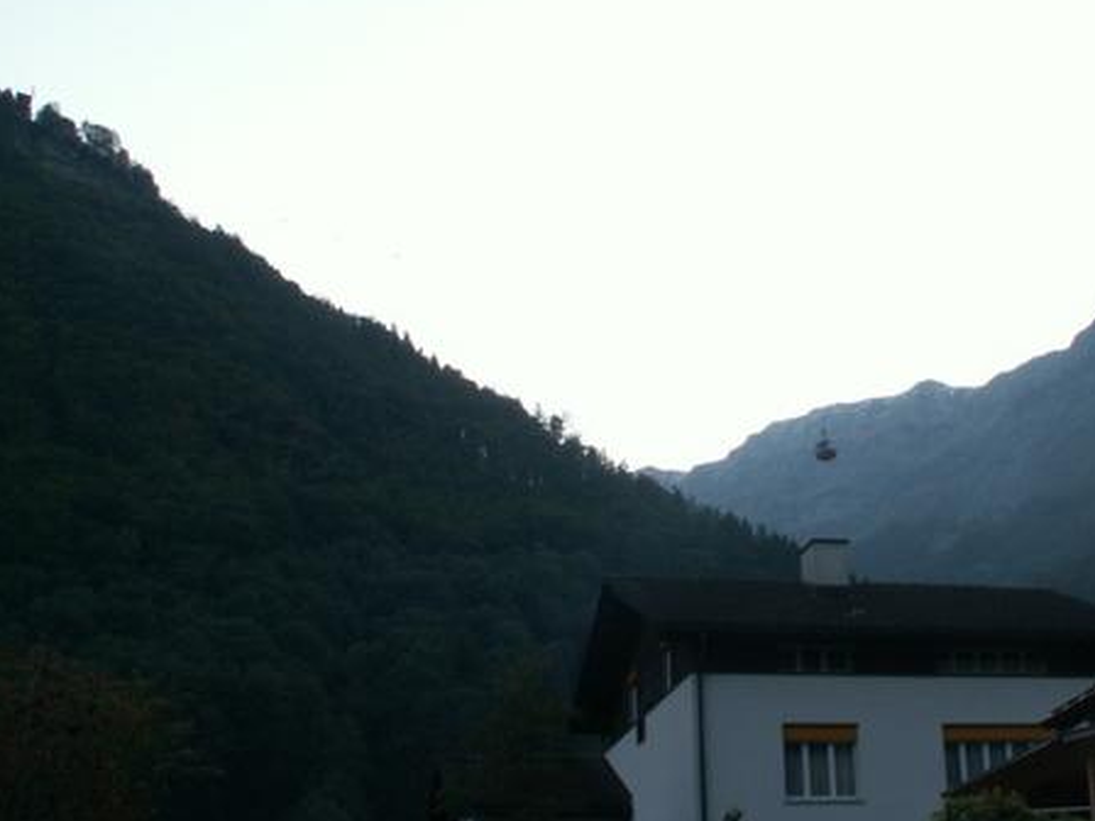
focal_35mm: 50
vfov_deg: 29.1
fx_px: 1582
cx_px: 758
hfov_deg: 37.6
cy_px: 398
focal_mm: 5.86
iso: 50
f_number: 5
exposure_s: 1/125
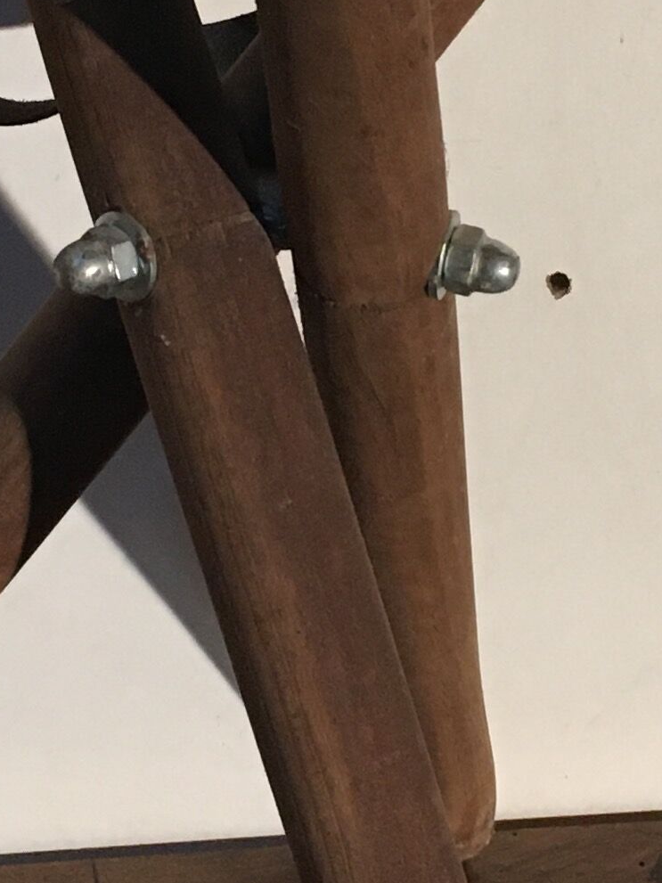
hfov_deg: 12.6
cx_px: 314
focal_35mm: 118
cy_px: 205
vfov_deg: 16.6
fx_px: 3010
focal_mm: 4.15
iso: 200
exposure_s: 1/33
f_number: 2.2
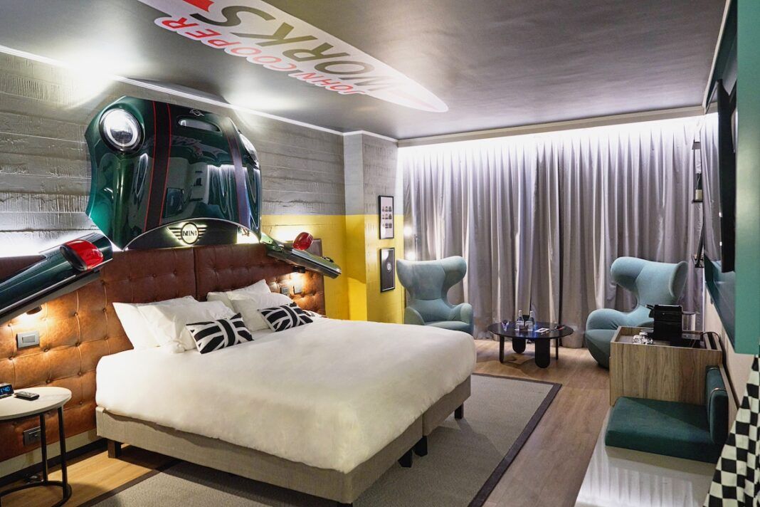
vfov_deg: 53.1
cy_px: 254
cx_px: 380
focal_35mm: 24
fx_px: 507
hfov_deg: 73.7
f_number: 4.5
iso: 2000
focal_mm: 24
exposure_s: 1/50
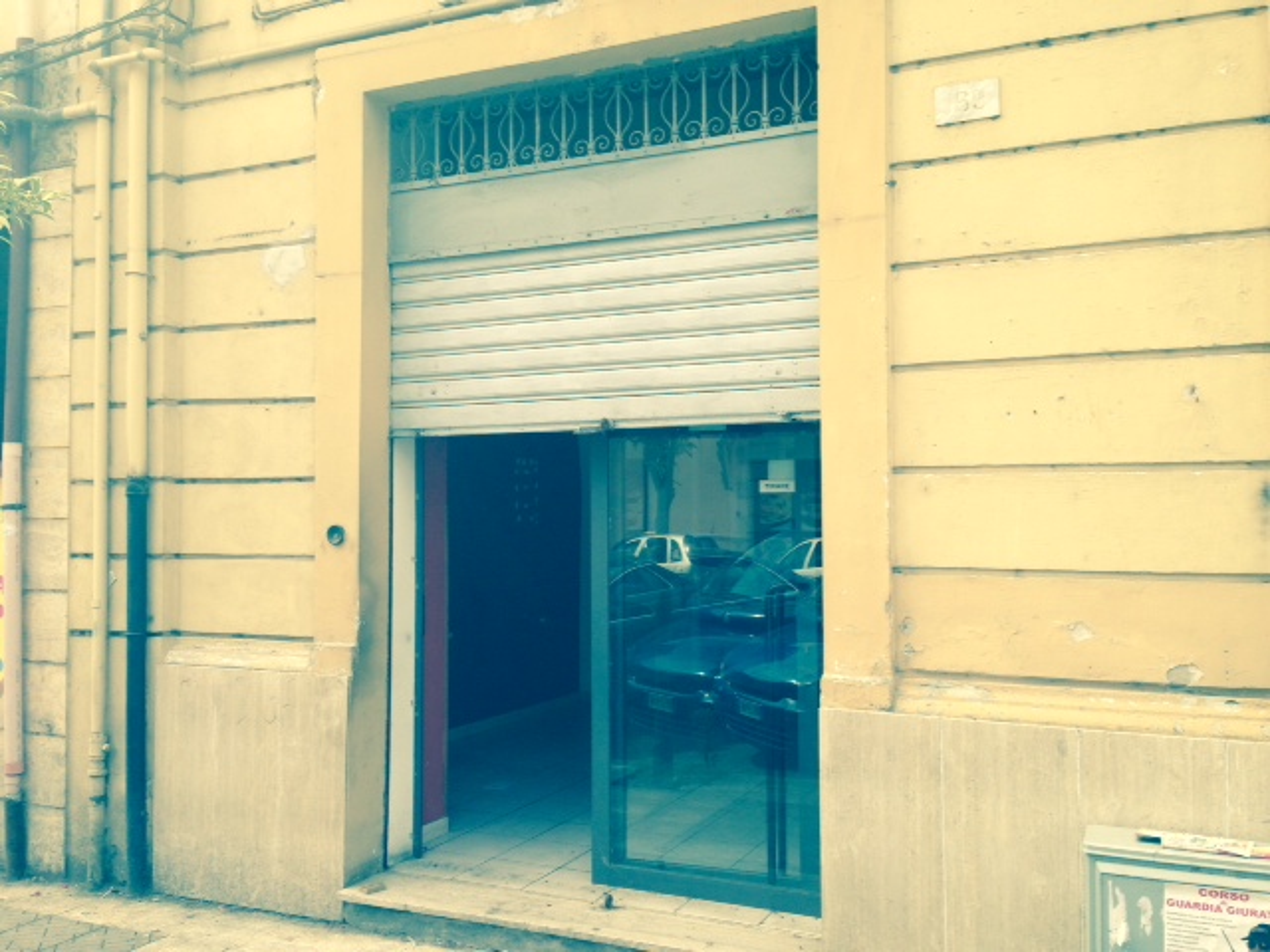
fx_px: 1211
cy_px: 476
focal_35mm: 33
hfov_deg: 55.4
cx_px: 635
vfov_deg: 42.9
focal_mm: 4.12
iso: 50
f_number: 2.4
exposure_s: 1/343
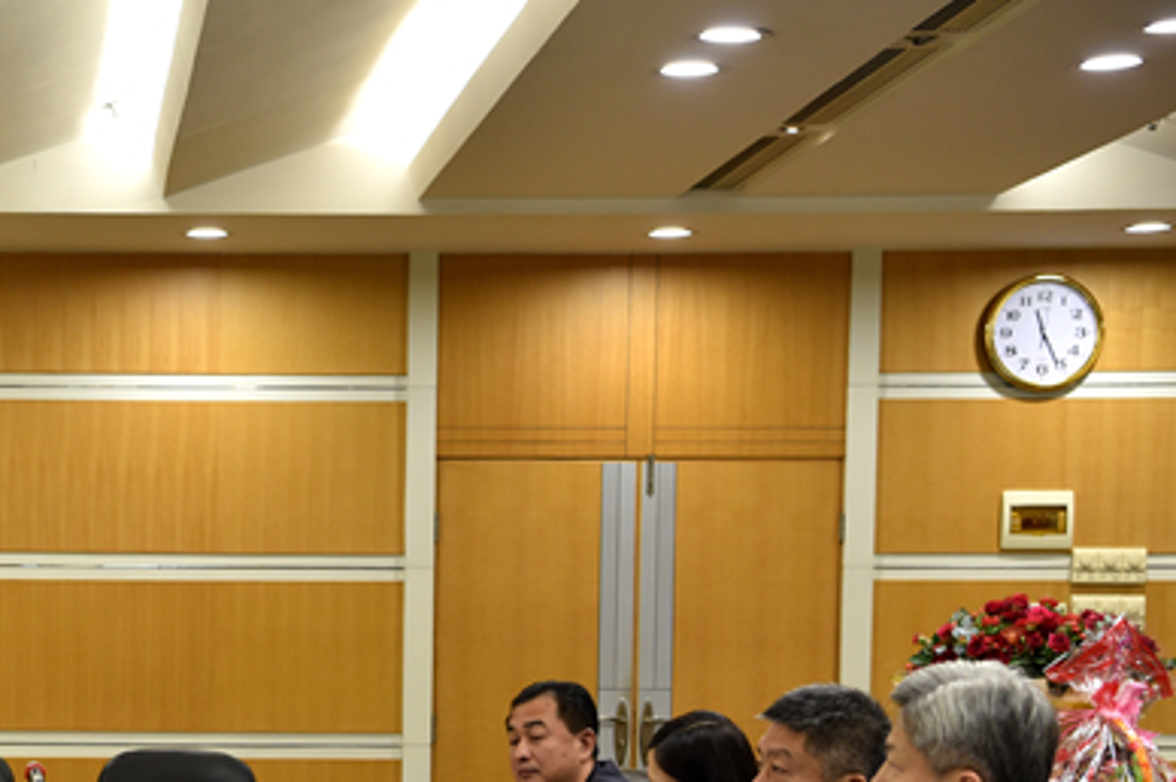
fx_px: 3101
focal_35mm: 95
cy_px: 797
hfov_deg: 20.9
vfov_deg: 14.1
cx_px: 61
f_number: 4
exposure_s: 1/60
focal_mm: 46
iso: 640
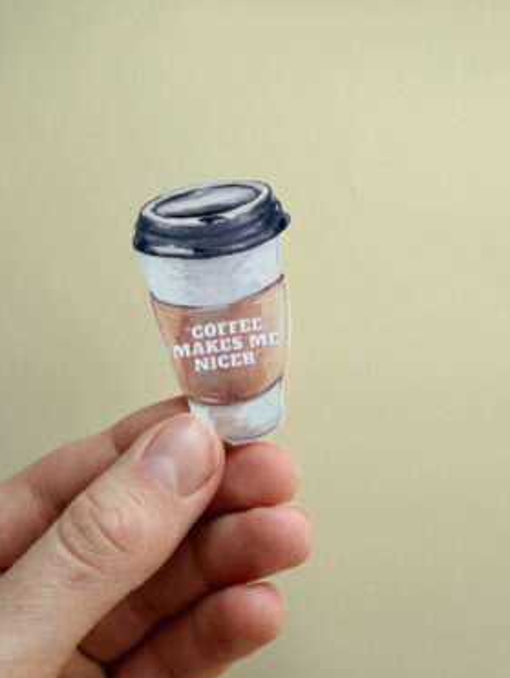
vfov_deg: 63.3
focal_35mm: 28
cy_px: 362
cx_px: 258
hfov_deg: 49.8
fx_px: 549
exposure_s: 1/230
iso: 40
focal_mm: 2.22
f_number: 2.2
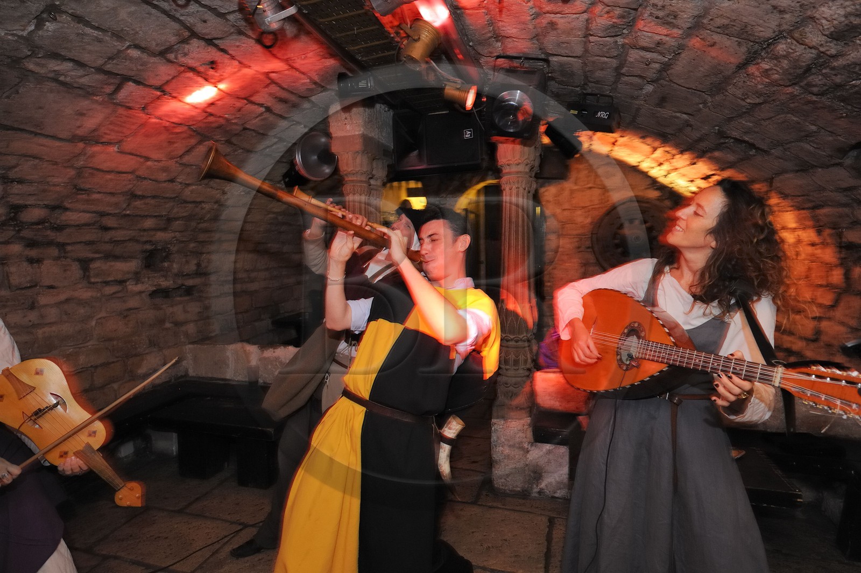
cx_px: 430
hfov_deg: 84.0
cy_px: 286
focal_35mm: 20
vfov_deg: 61.8
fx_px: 478
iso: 1600
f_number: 5
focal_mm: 20
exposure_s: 1/10
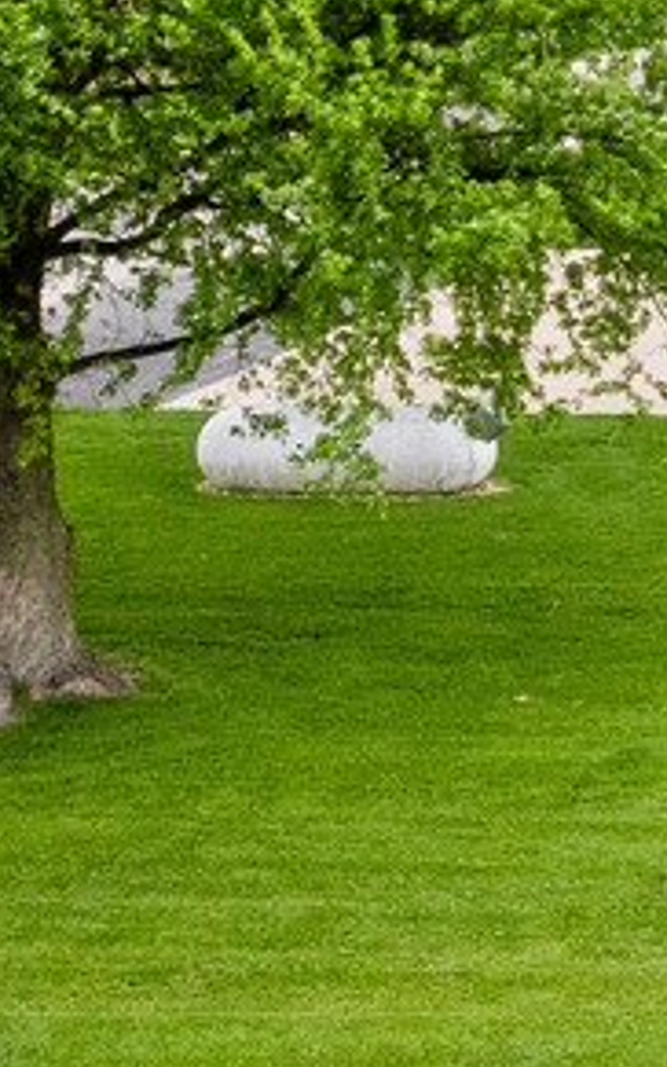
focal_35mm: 125
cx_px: 2061
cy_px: 231
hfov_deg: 8.6
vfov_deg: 16.6
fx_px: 3634
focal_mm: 8.38
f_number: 2.8
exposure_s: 1/1500
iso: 100
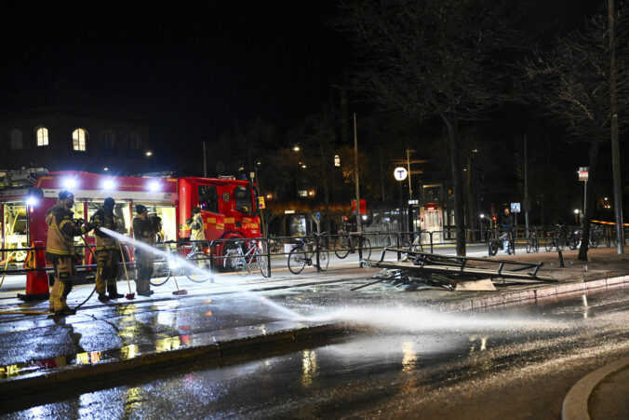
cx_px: 314
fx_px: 839
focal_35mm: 48
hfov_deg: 41.1
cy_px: 210
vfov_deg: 28.1
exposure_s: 1/100
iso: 6400
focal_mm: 48
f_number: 2.8
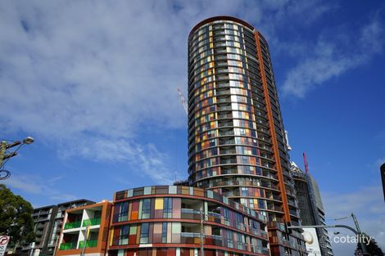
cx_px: 192
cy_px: 128
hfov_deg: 71.5
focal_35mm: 25
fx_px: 267
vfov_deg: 51.3
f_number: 11
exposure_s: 1/200
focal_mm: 25
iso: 100
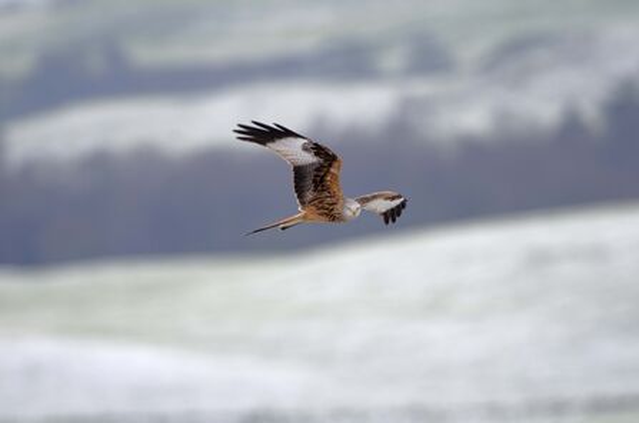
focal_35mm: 1050
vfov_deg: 1.3
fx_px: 18598
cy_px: 212
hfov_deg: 2.0
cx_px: 320
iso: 400
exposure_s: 1/500
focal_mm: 700
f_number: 5.6
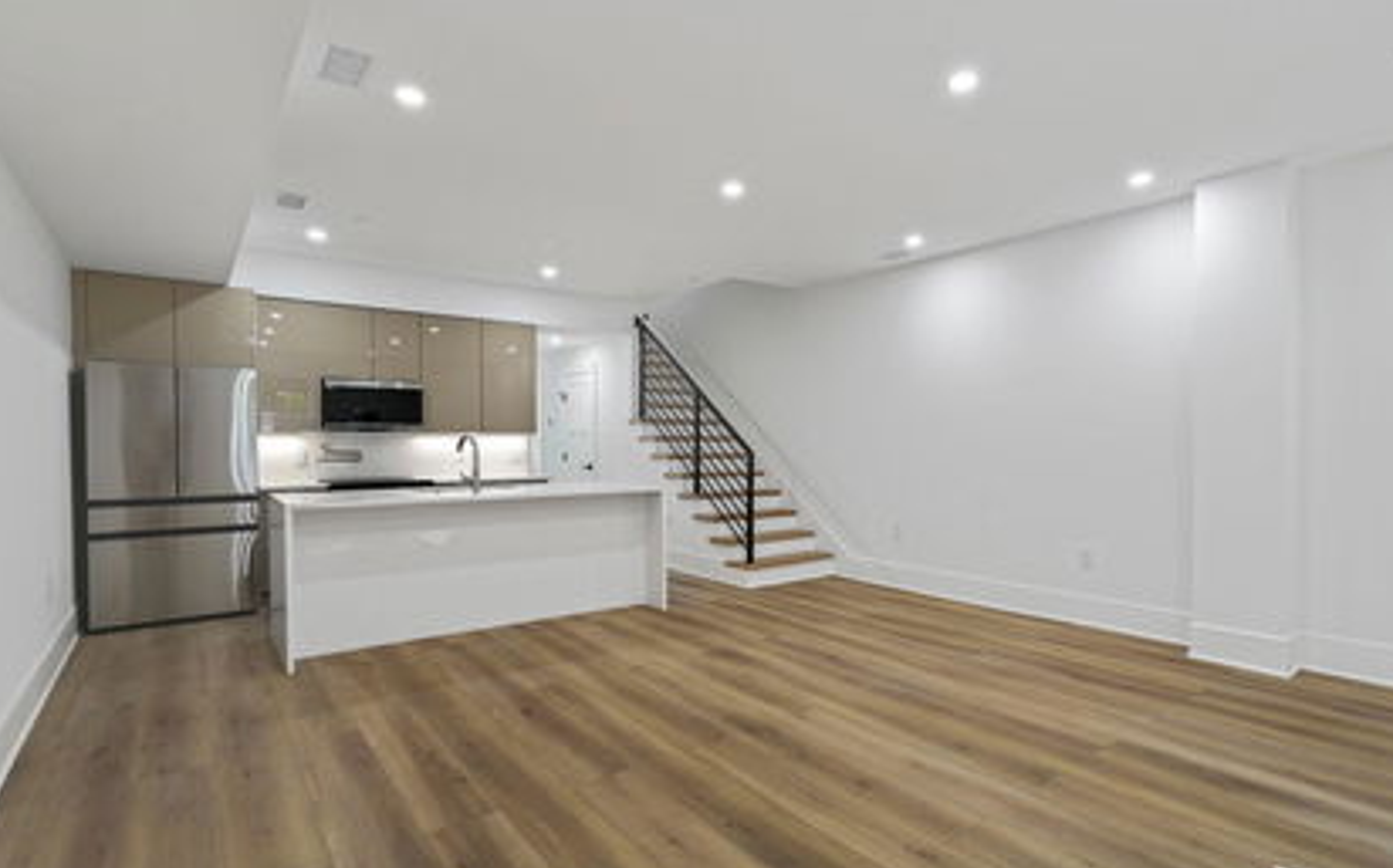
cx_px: 737
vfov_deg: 62.1
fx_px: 721
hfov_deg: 87.9
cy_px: 449
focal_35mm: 19
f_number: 8
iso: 200
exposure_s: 1/10
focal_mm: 16
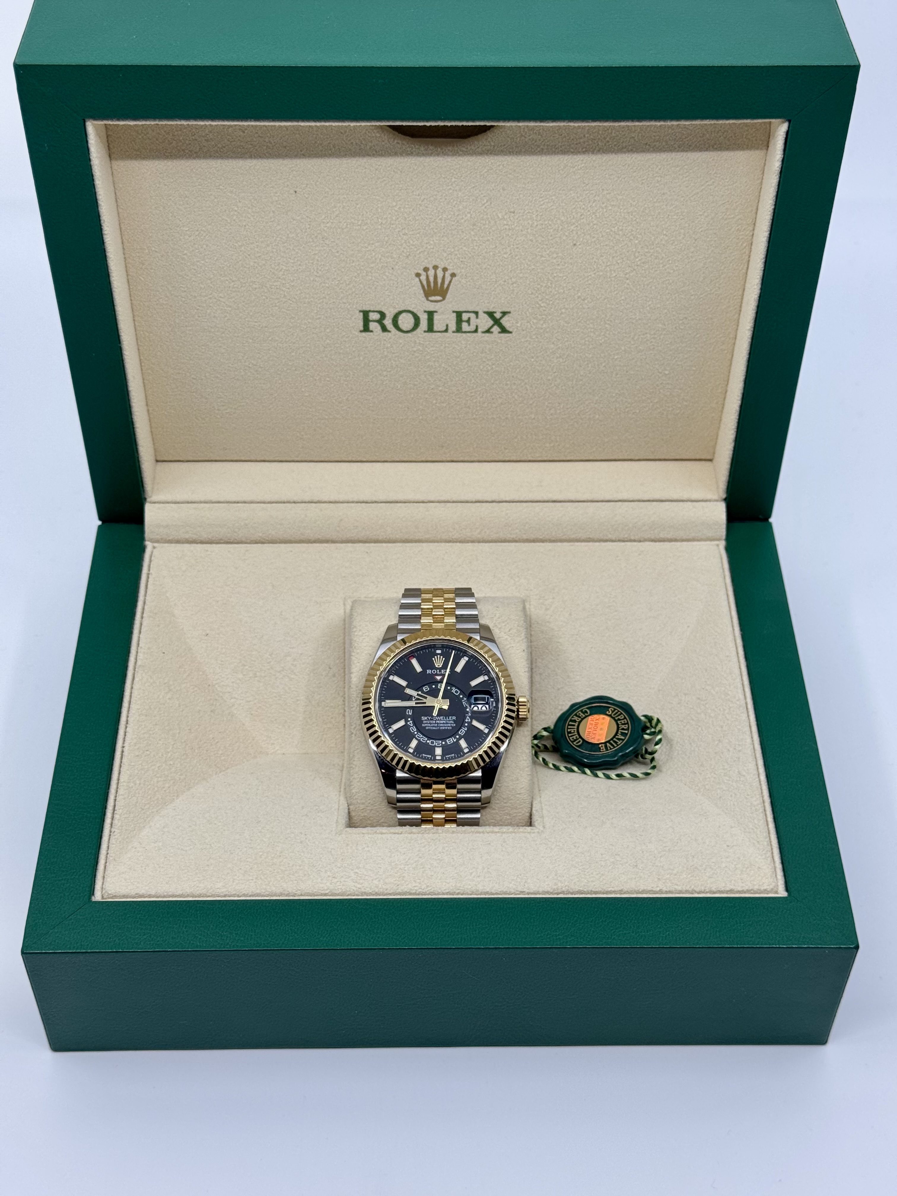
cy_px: 598
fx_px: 1658
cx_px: 448
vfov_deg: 39.7
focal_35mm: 48
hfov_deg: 30.3
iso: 64
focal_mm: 6.76
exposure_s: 1/672
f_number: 1.78
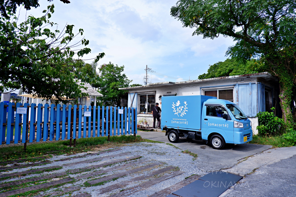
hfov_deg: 76.1
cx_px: 148
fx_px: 189
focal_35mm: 23
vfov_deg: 55.1
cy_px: 98
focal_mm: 15
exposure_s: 1/350
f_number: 8
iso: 200
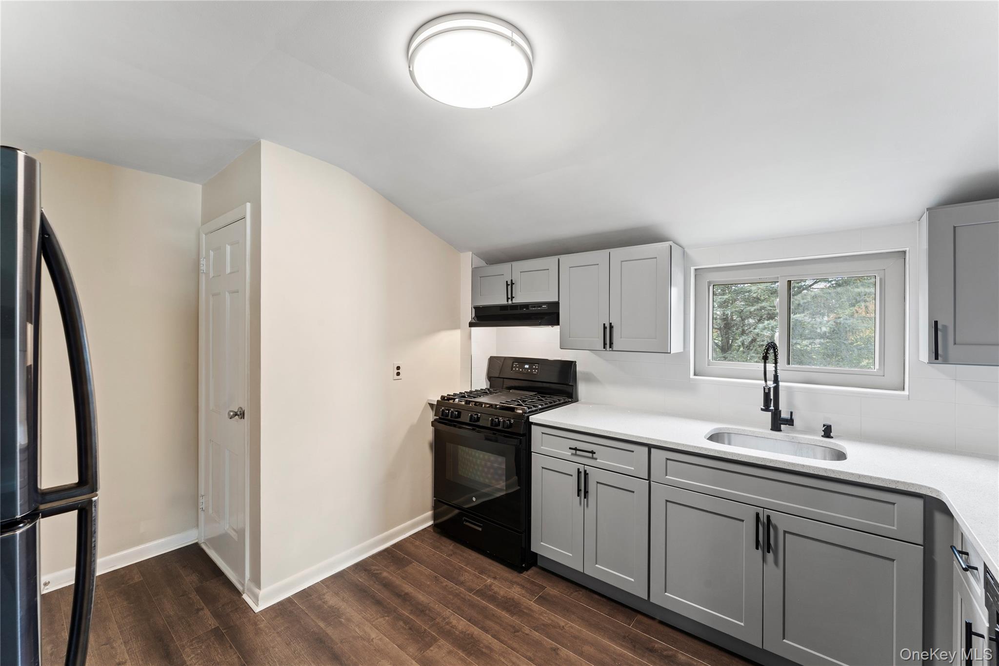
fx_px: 388
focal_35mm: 14
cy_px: 333
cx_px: 500
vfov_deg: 81.2
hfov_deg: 104.3
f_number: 11
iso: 100
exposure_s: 1.6
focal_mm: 14
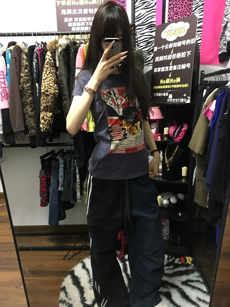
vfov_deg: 61.7
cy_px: 154
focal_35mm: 29
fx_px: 257
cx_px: 115
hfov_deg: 48.2
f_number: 2.2
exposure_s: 1/17
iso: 200
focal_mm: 4.15
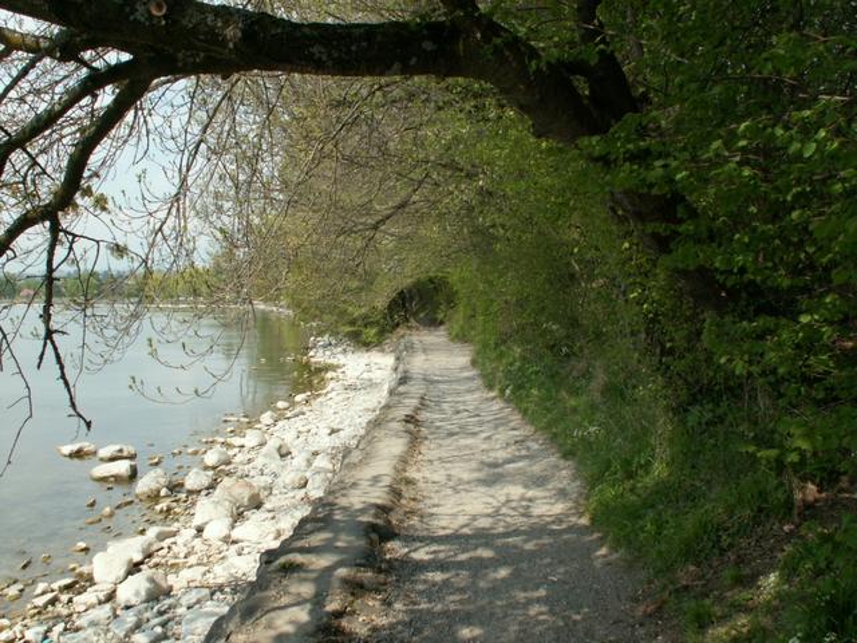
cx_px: 428
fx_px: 867
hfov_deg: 52.6
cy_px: 322
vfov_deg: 40.7
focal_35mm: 35
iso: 50
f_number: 5.6
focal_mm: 5.86
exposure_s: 1/200
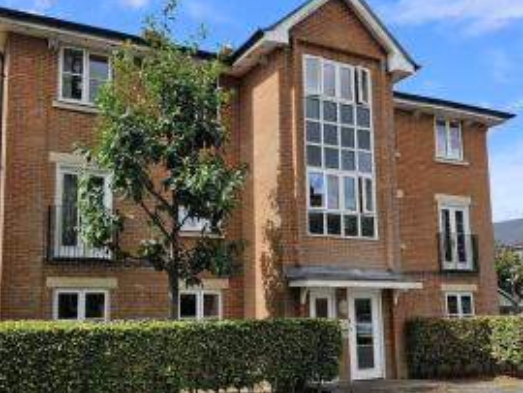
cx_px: 222
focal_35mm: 36
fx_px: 544
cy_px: 237
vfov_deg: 39.5
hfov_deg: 51.1
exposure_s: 1/1008
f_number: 1.8
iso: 25
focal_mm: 5.4
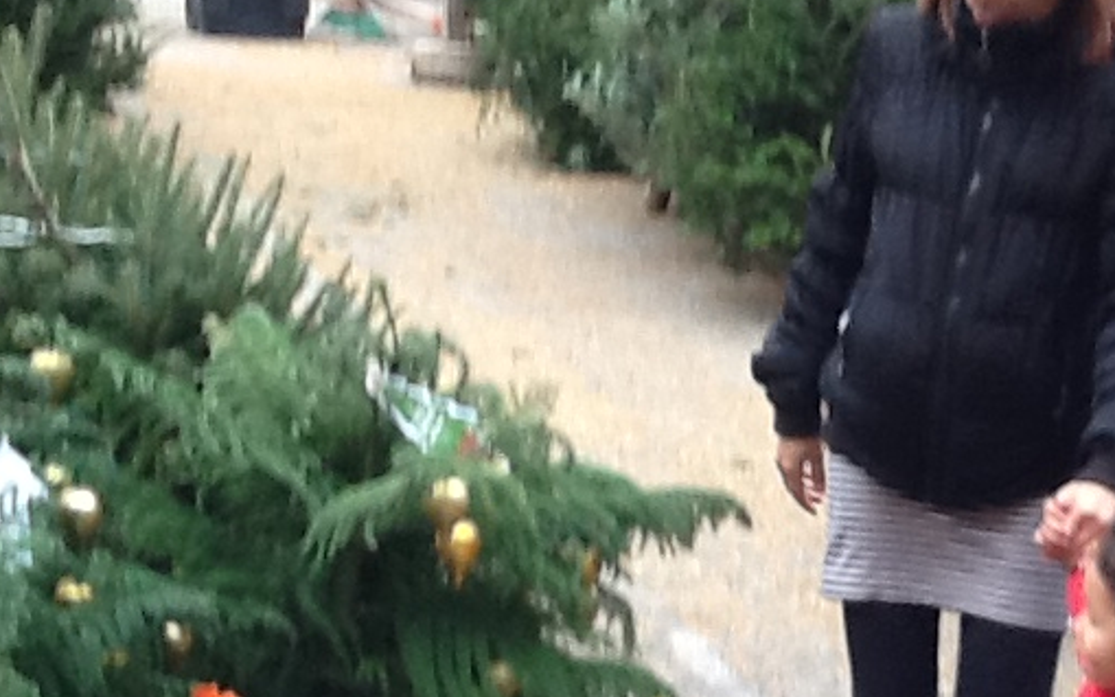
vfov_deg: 20.0
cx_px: 848
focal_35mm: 64
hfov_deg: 31.4
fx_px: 1945
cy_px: 585
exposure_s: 1/40
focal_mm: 2.03
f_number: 2.4
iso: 80
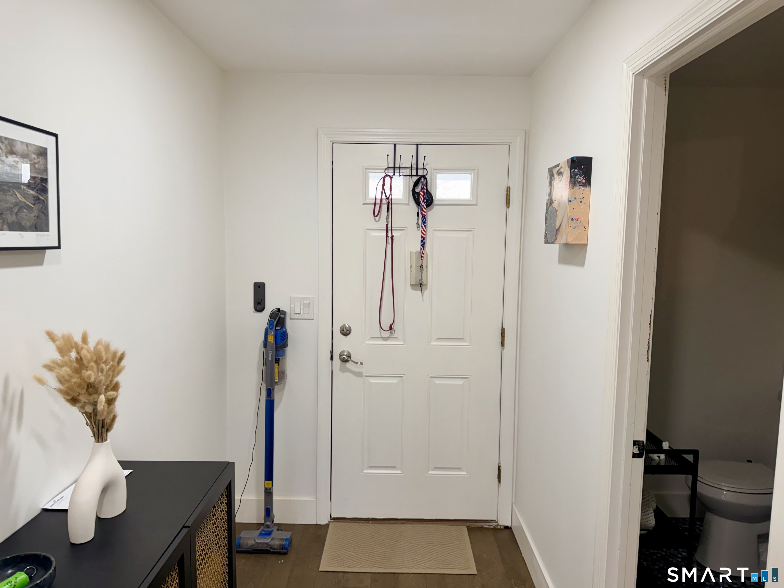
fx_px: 544
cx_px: 392
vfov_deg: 56.8
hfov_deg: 71.6
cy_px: 294
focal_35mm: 24
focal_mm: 6.76
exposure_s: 1/120
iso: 125
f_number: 1.78
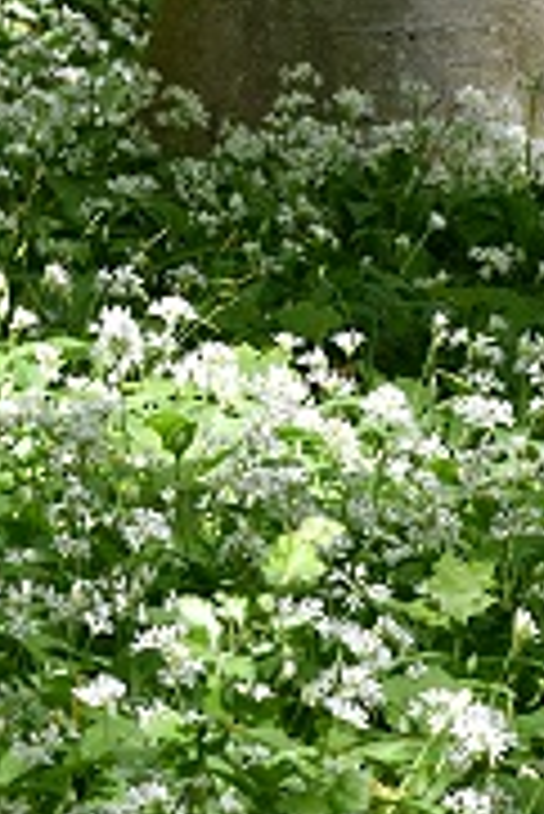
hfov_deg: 1.9
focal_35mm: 734
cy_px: 371
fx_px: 16604
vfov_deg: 2.8
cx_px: 169
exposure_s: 1/125
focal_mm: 200
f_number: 16
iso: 450
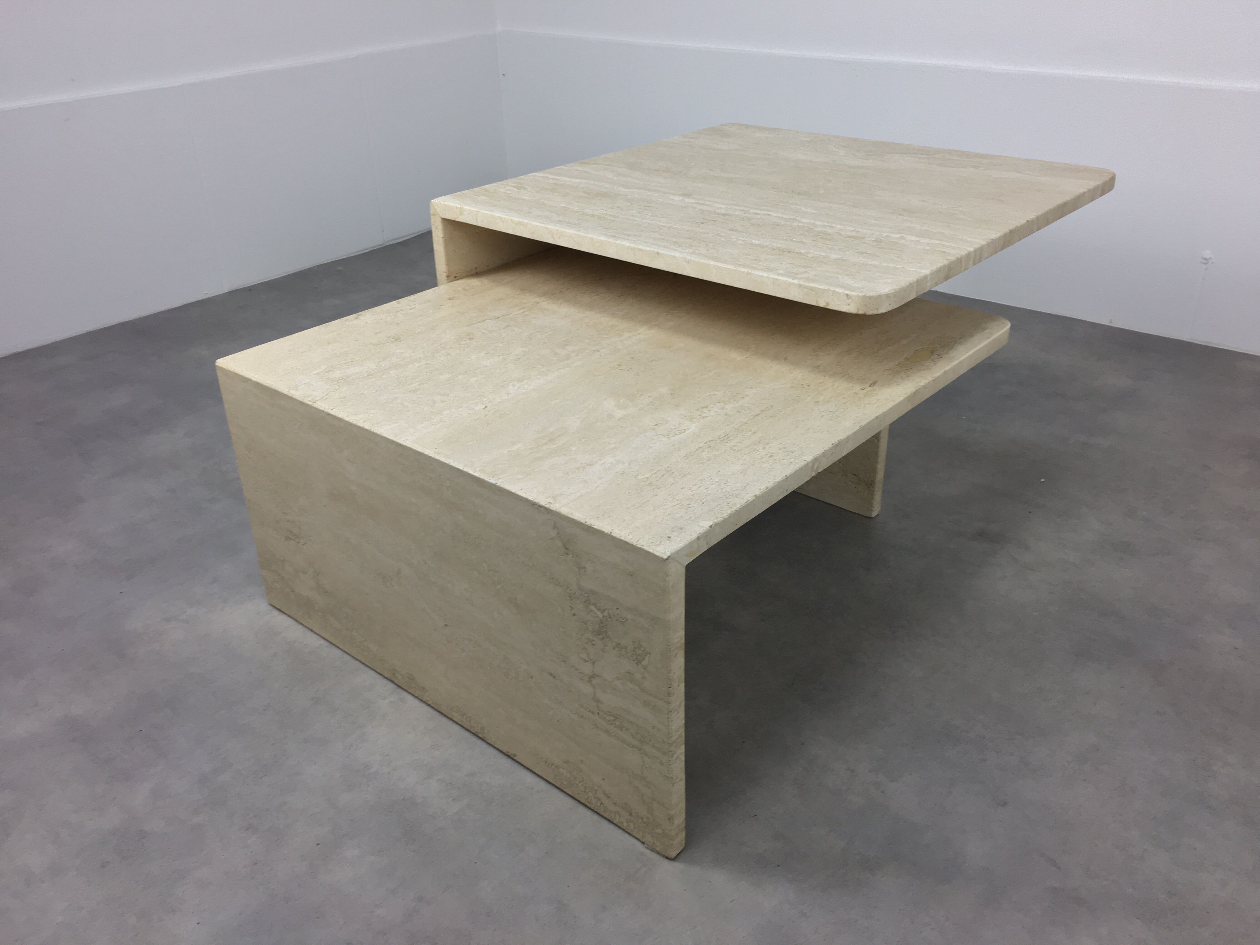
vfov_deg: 48.2
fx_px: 1056
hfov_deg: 61.7
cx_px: 630
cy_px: 472
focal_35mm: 29
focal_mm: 4.15
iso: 40
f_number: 2.2
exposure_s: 1/33
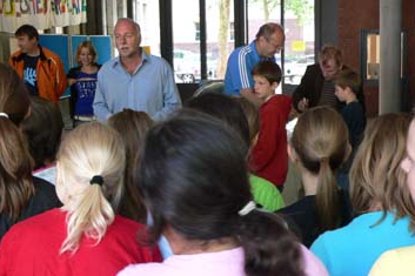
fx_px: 611
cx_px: 289
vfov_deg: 25.5
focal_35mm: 53
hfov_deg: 37.0
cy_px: 163
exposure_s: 1/15
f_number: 2.8
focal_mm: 6
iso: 200
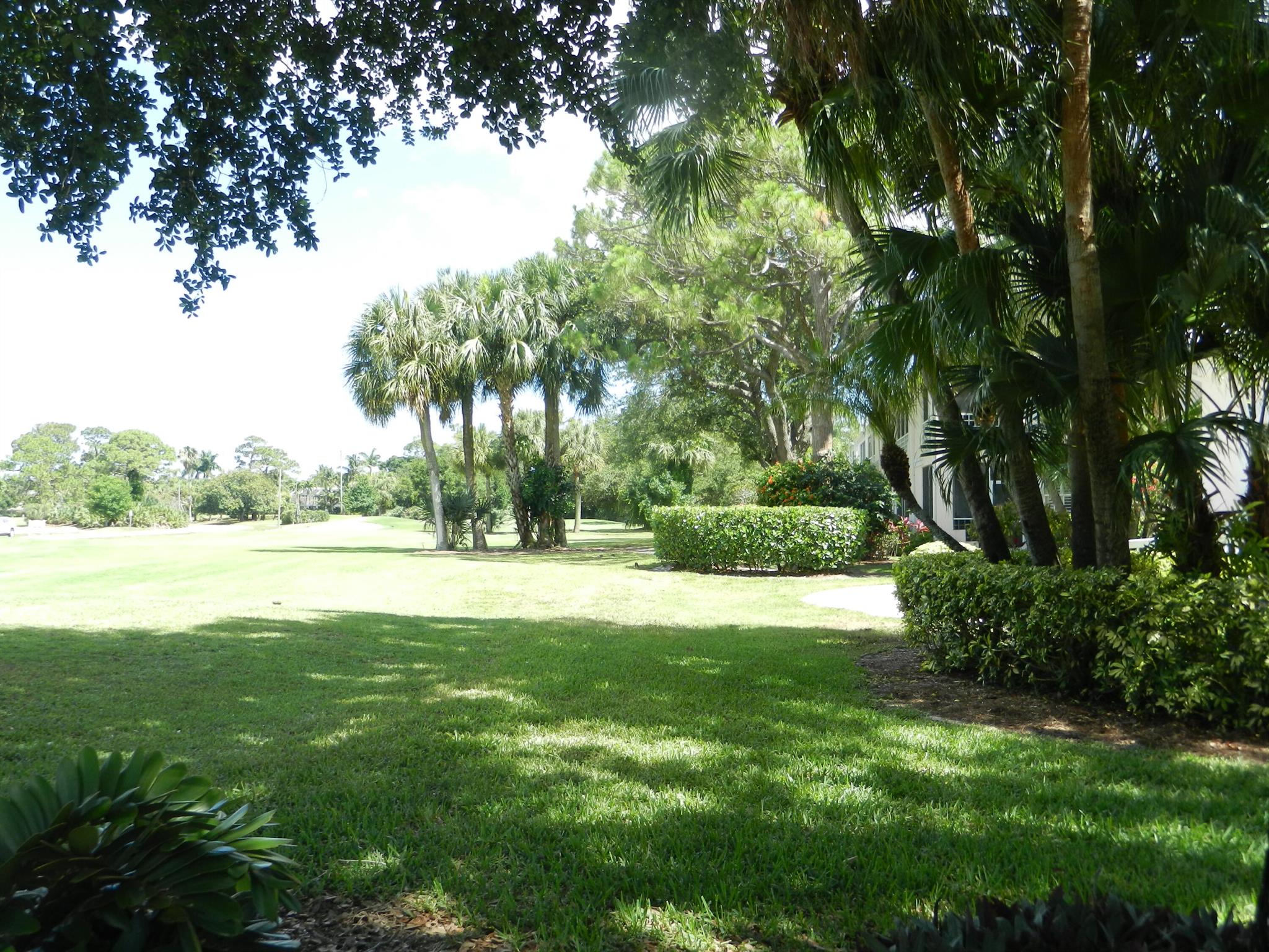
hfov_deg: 55.4
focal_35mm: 33
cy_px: 476
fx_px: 1210
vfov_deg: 42.9
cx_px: 634
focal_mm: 5.9
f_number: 3.8
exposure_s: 1/320
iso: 160
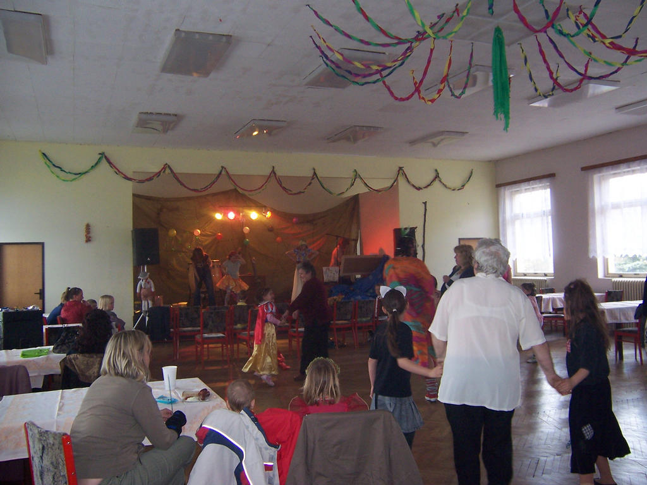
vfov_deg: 42.9
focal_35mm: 33
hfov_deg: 55.4
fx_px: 617
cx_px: 324
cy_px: 242
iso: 140
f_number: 2.8
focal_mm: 5.5
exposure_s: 1/60
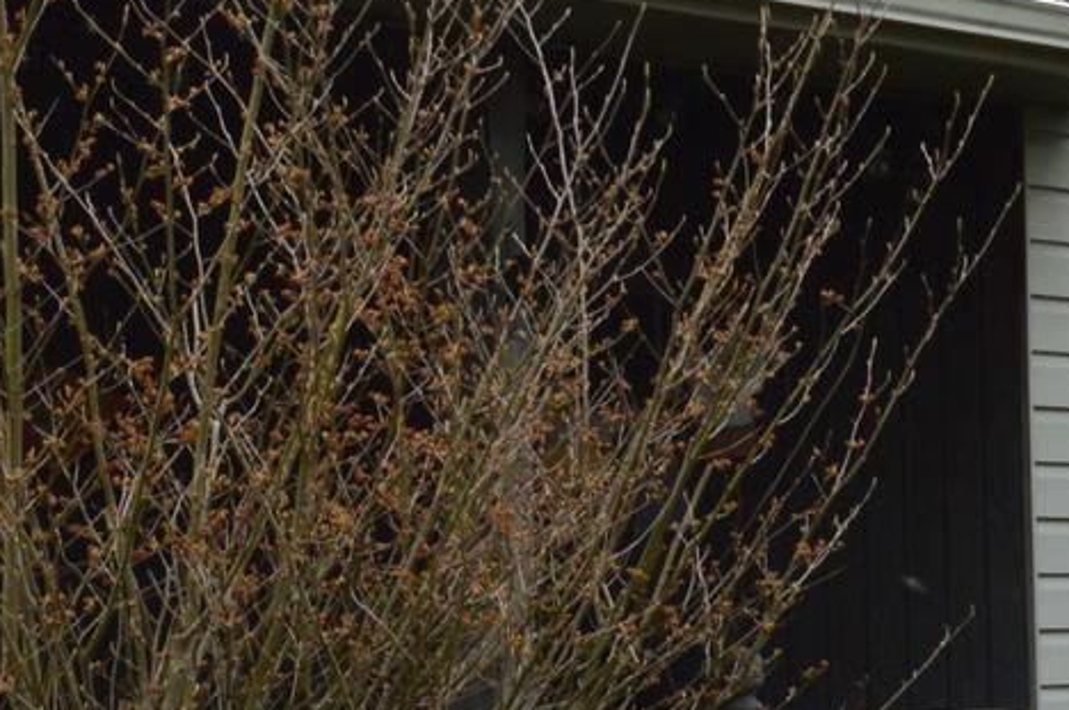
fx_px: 6229
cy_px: 460
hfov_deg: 9.7
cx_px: -11
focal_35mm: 210
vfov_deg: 6.5
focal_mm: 32
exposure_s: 1/250
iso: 400
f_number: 10
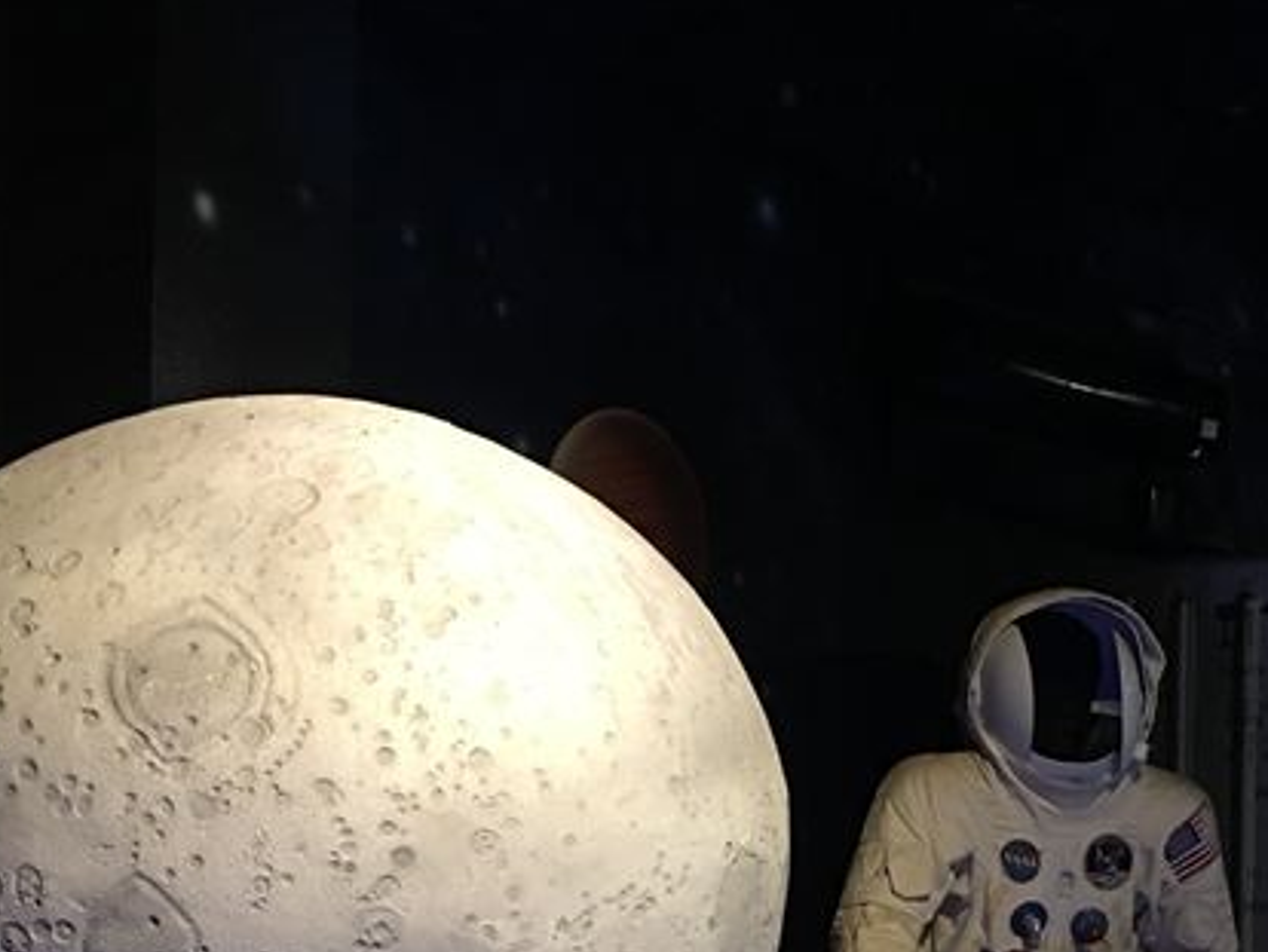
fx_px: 2052
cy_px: 854
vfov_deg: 25.3
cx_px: 940
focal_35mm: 56
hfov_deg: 33.7
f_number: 2.2
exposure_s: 1/4
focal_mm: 4.15
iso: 64
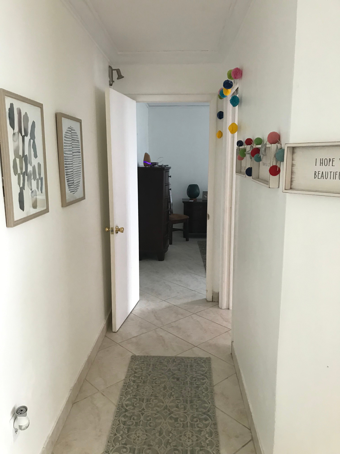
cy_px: 227
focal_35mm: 28
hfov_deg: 49.7
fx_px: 367
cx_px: 170
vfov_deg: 63.4
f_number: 1.8
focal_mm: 3.99
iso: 40
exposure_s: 1/15
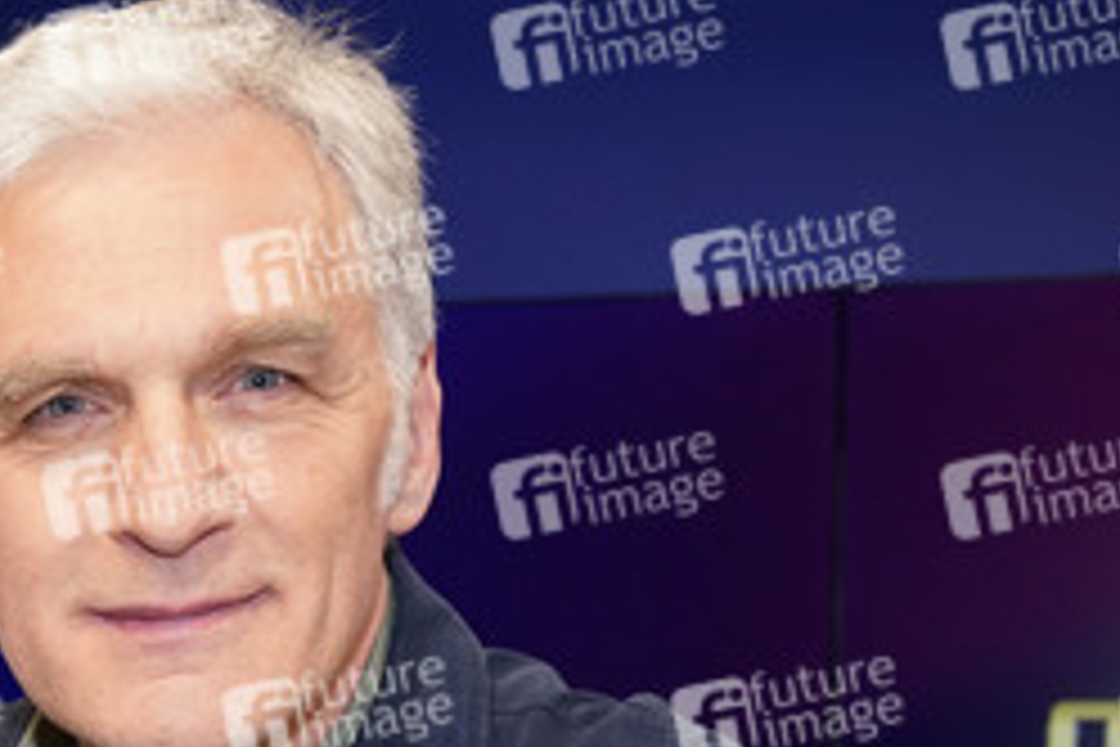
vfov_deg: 20.1
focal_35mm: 67
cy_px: 598
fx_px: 2084
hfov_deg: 29.4
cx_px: 218
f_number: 5
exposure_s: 1/160
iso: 2000
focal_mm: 37
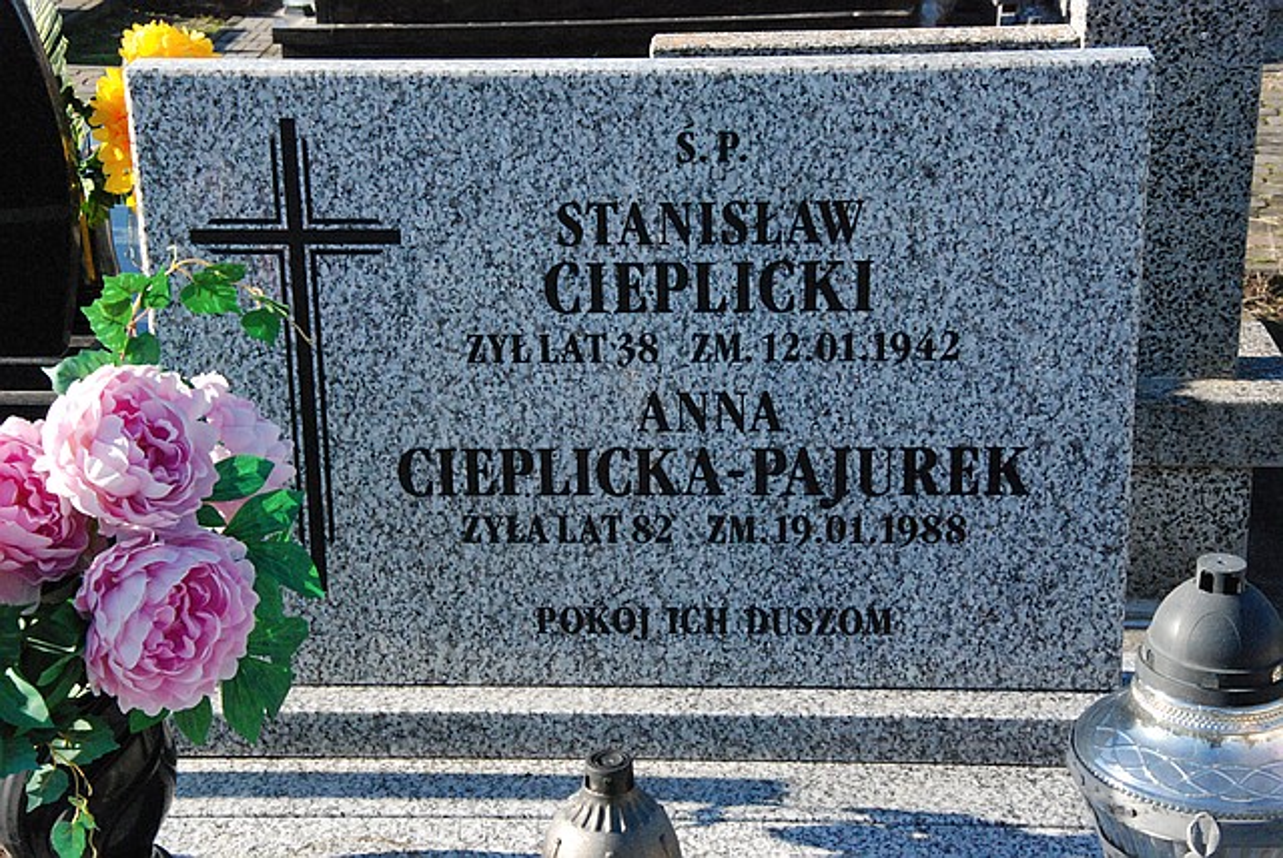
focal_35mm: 72
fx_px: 2568
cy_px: 429
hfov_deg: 28.0
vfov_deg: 19.0
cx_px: 642
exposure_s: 1/640
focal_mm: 48
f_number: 13
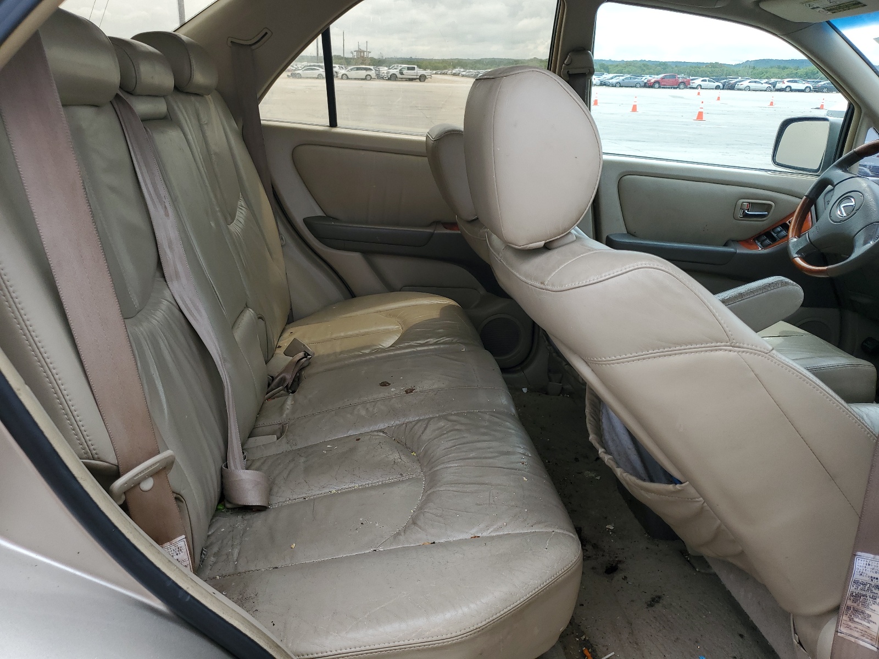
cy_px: 330
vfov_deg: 53.1
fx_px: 660
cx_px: 440
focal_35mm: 26
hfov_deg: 67.3
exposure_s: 1/909
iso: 50
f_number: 1.5
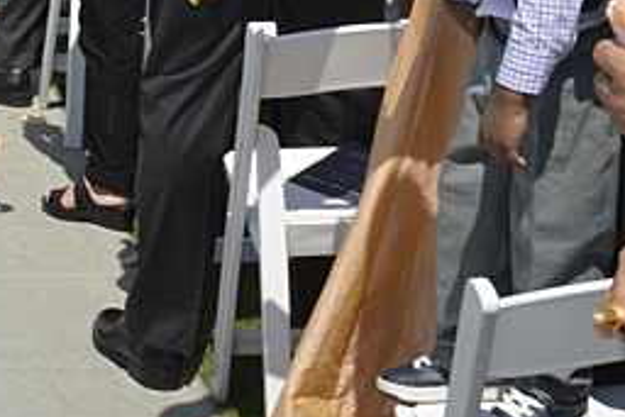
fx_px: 2067
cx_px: -164
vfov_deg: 10.6
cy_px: -395
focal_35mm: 119
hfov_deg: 16.4
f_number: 22
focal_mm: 24
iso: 450
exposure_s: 1/250
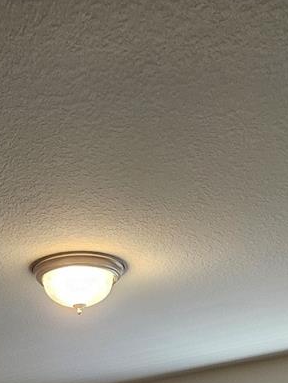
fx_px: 797
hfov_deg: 20.4
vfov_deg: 22.3
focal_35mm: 72
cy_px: 572
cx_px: 86
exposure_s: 1/120
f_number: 1.8
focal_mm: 5.4
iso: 200
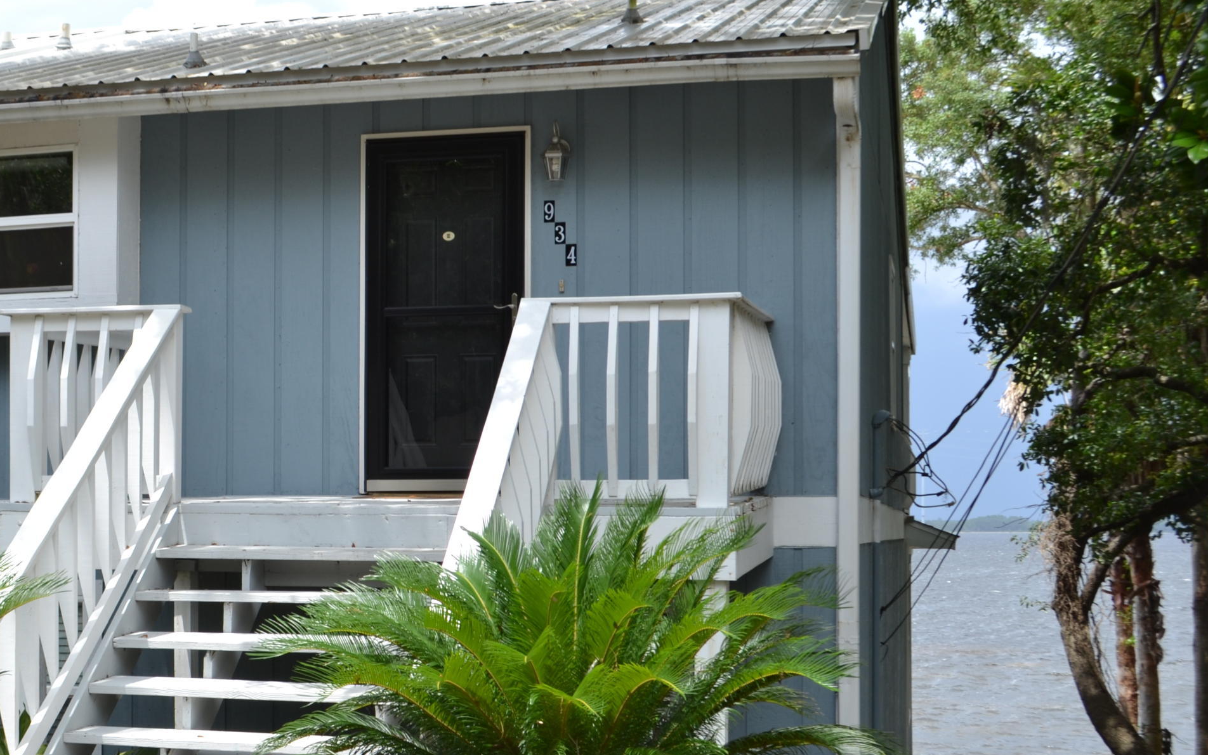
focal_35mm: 53
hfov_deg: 37.7
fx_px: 1745
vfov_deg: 24.3
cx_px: 389
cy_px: 484
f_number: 7.1
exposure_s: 1/160
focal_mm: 22
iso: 100
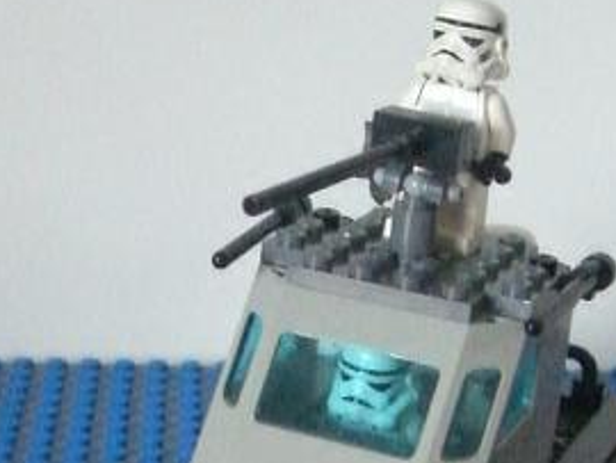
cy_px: 479
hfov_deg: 18.2
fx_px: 1924
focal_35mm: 108
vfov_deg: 13.5
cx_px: 281
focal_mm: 6.2
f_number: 2.7
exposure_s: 1/30
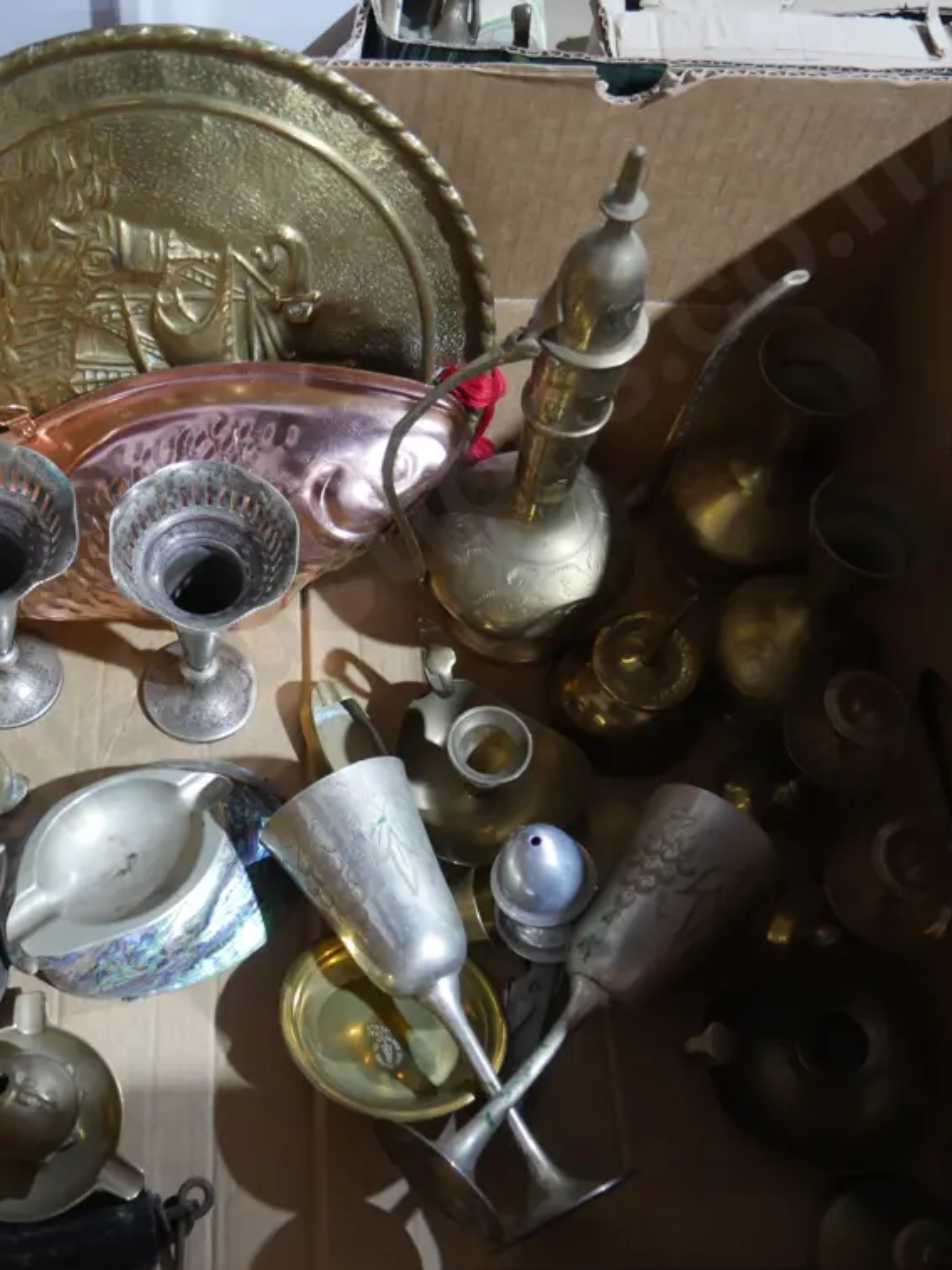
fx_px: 1394
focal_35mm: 38
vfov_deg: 49.0
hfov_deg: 37.1
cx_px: 276
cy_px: 633
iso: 1000
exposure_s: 1/60
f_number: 3.5
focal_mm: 14
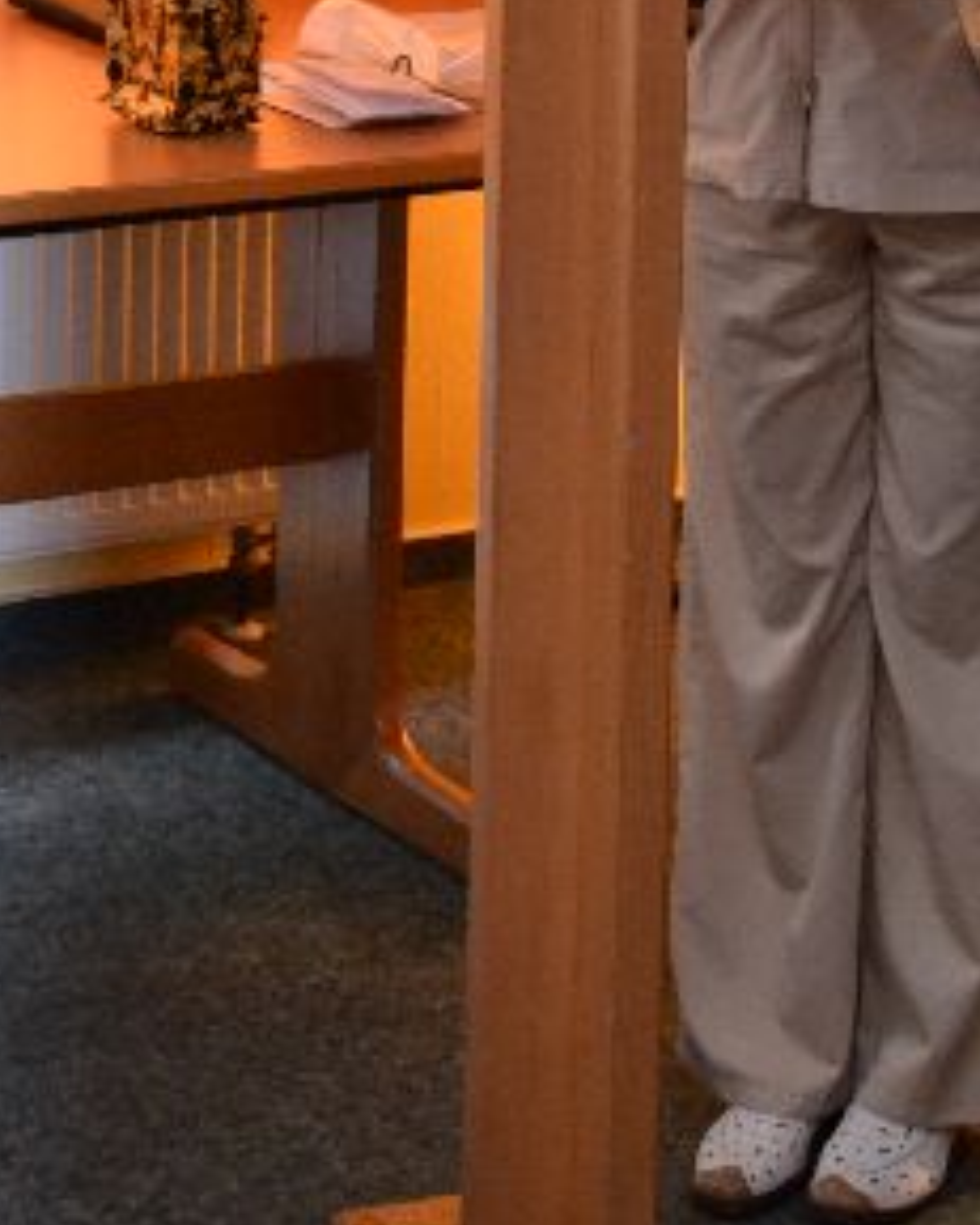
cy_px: 161
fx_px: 5296
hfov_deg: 10.5
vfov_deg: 13.1
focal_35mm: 146
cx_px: 815
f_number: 4.8
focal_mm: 50
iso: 3200
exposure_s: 1/60
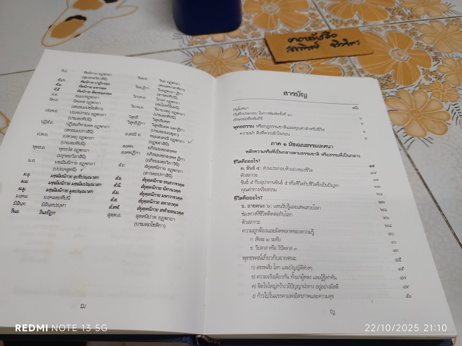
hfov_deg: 71.6
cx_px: 231
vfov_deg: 56.8
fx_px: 320
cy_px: 173
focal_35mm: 24
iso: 1081
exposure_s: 1/50
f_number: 1.7
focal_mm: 5.31
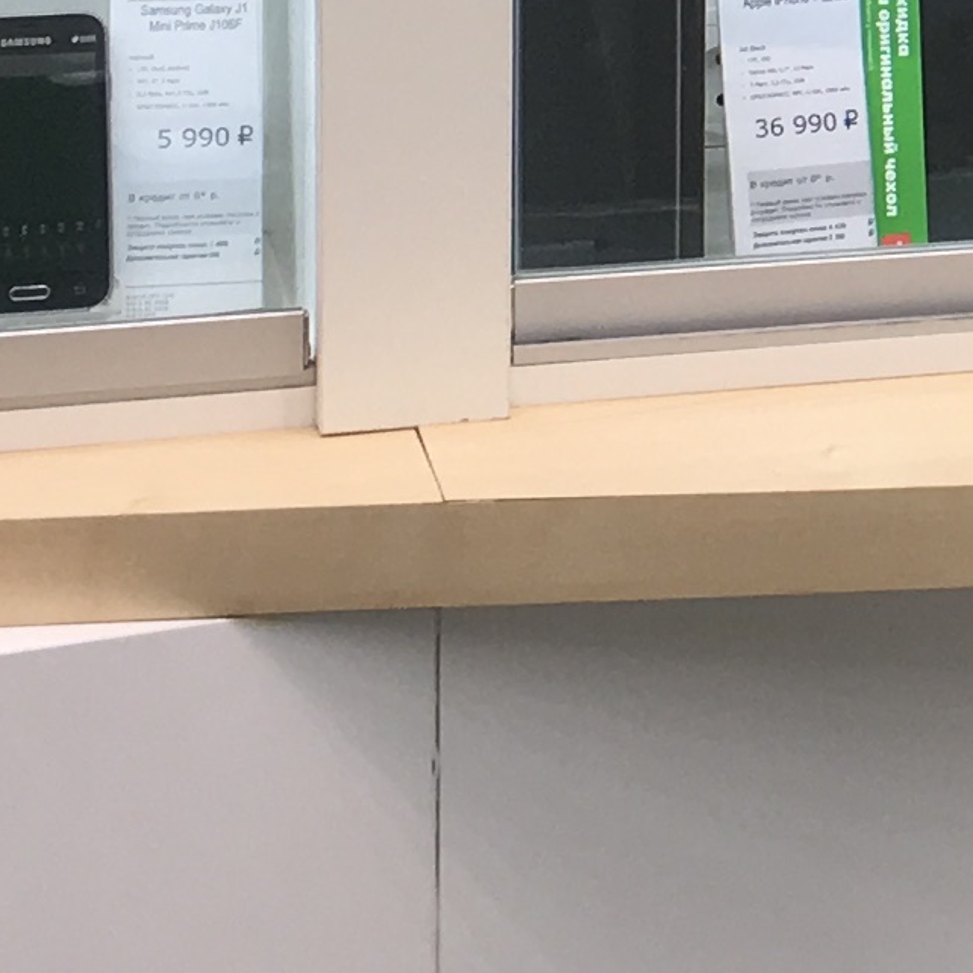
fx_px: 5120
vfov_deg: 10.5
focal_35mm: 161
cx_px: 1972
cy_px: -420
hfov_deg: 10.0
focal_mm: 4.15
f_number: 2.2
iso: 25
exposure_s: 1/102
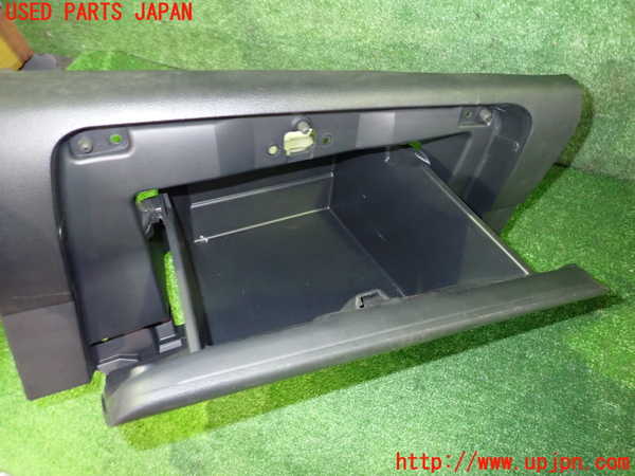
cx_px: 318
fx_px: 459
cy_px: 238
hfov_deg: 69.4
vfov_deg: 54.9
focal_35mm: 25
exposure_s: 1/2
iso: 800
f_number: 5.6
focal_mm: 4.5
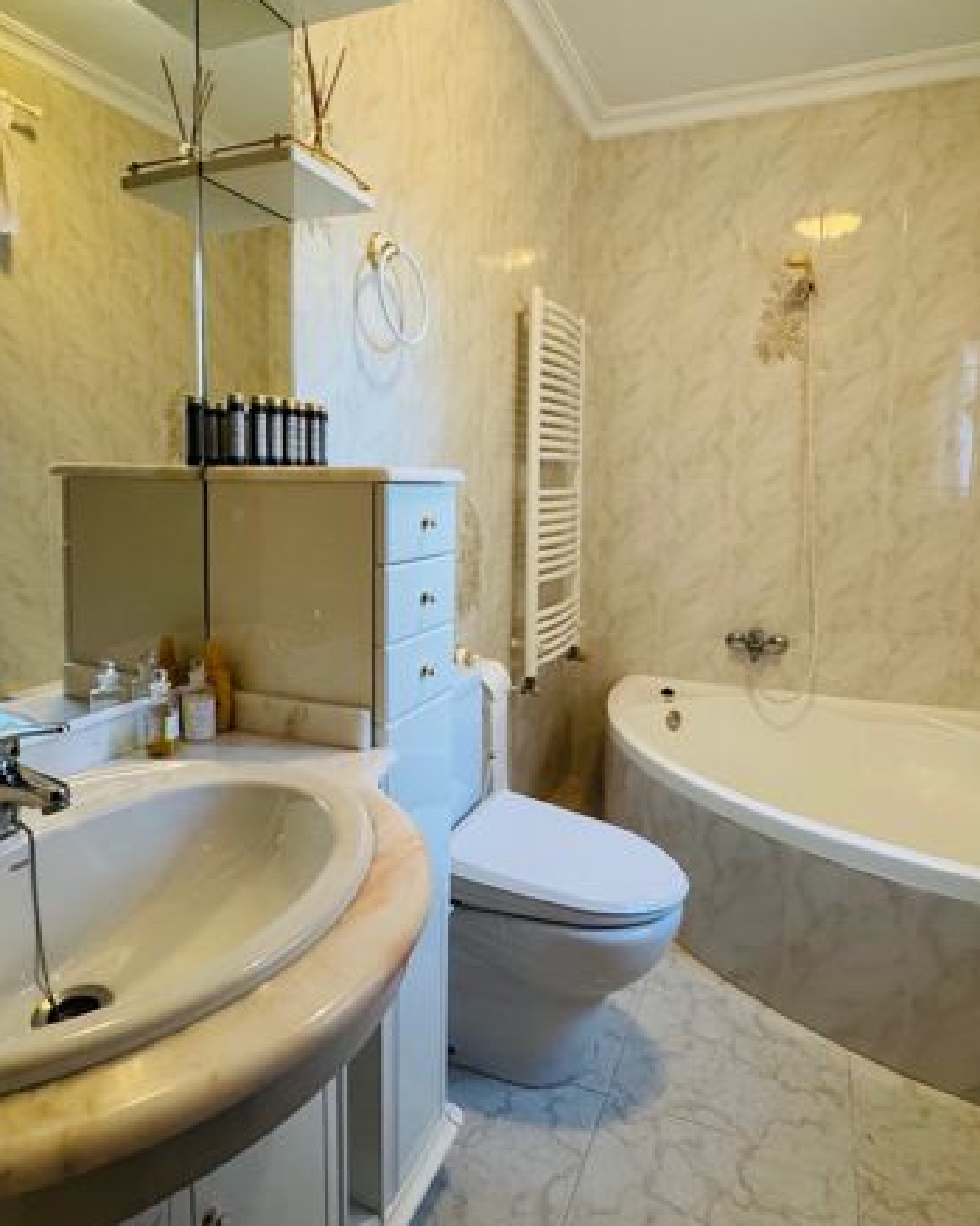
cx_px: 469
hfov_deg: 63.1
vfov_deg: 74.9
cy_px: 565
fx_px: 798
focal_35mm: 22
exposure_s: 1/100
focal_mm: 2.22
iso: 250
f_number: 2.2
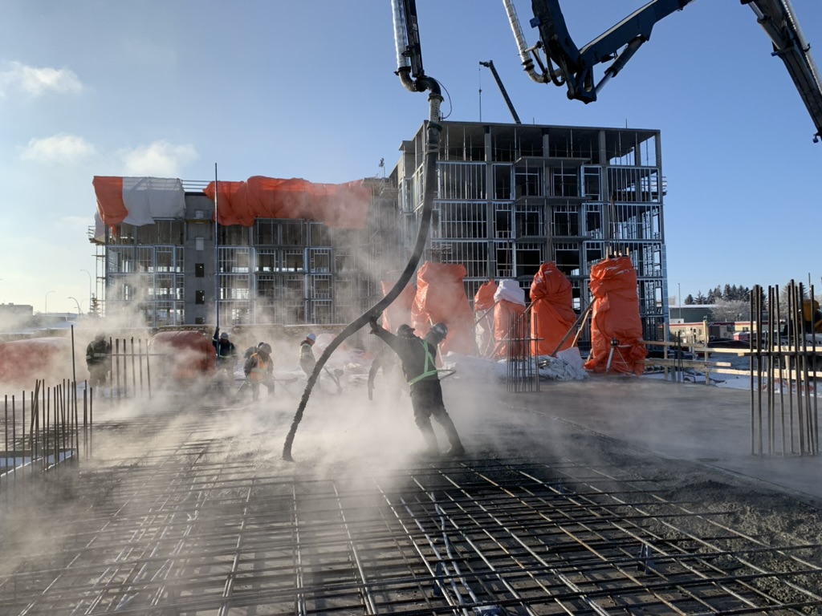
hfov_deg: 67.3
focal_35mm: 26
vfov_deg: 53.1
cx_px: 411
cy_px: 308
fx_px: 617
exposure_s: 1/2611
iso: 25
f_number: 1.8
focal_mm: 4.25
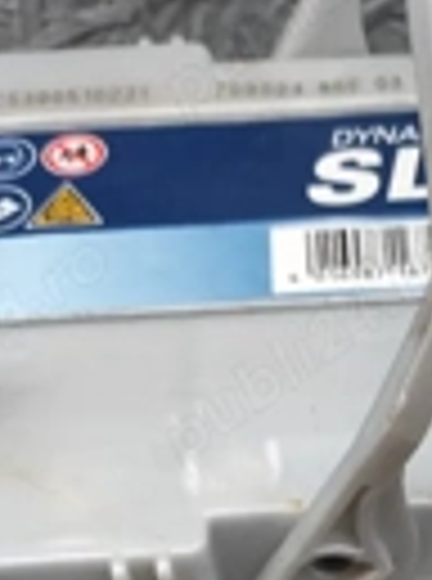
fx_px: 1304
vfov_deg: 22.4
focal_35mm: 78
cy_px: 758
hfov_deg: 18.5
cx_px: 400
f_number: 1.79
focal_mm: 4.7
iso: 393
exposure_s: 1/100
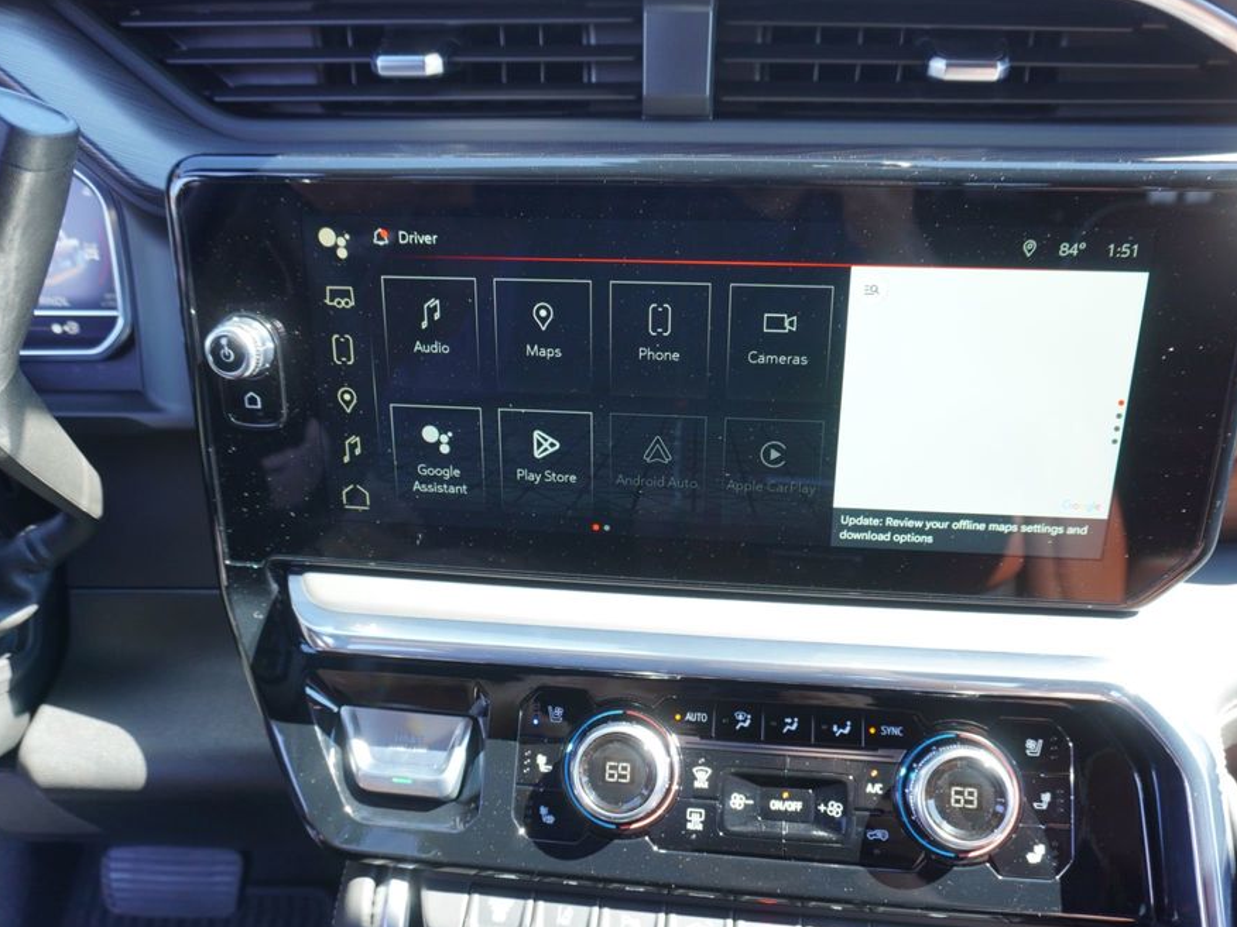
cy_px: 475
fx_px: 965
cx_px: 618
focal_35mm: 27
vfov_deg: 51.3
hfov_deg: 65.3
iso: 200
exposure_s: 1/60
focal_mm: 16
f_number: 4
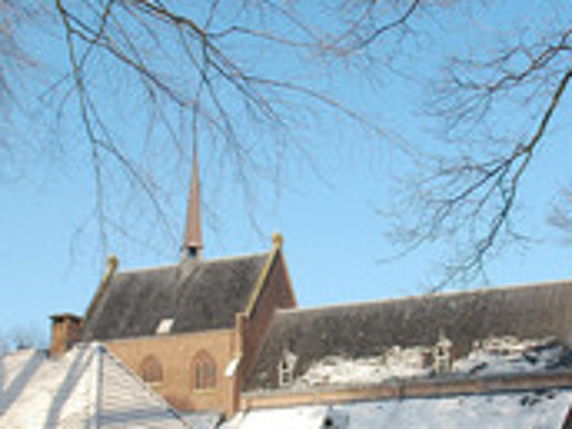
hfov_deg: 23.0
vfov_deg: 17.3
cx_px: 359
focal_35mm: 85
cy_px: 316
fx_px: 1405
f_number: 6.3
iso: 200
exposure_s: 1/160
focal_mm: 22
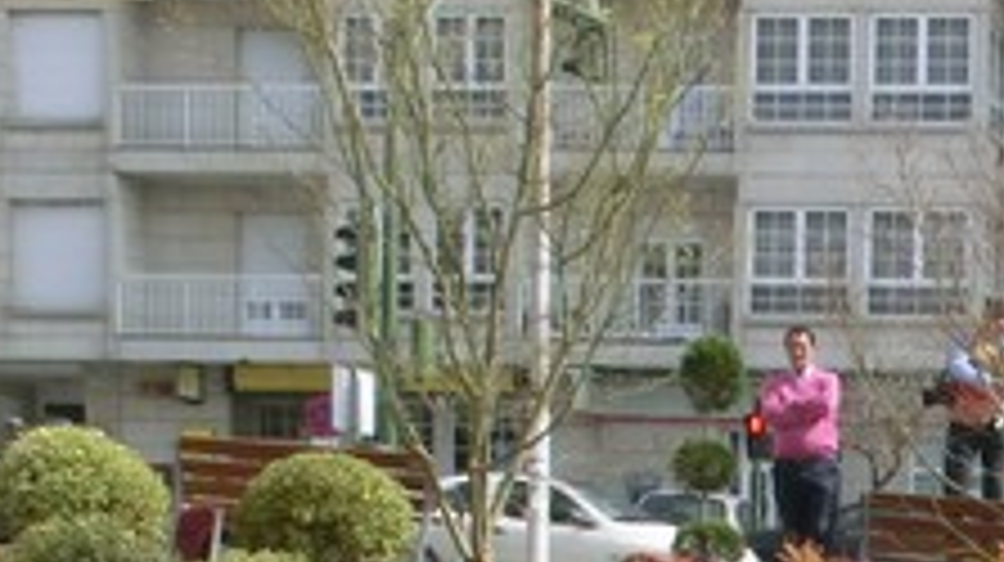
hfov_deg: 20.4
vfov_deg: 11.8
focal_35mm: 94
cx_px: 1369
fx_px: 2500
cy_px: 1021
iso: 80
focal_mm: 4.24
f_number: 7.9
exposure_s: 1/125
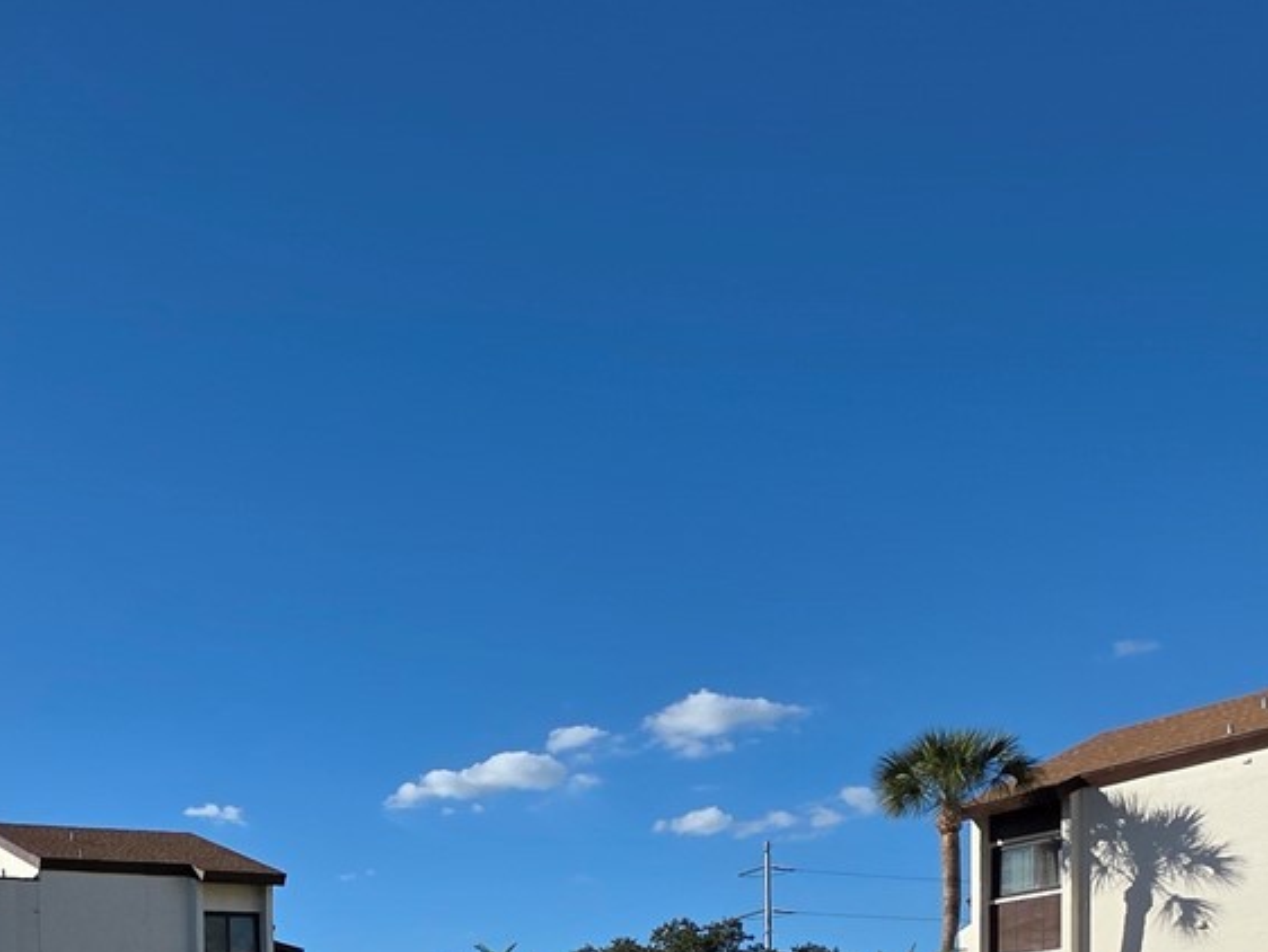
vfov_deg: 30.8
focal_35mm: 37
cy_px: 1220
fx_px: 1356
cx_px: 16
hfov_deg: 43.4
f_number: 1.9
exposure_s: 1/3075
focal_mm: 2.2
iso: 40
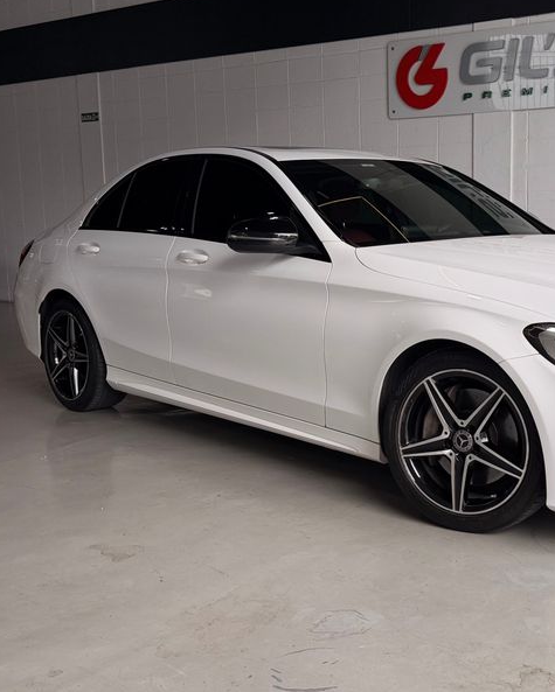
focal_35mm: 32
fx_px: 657
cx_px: 424
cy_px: 340
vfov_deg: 55.6
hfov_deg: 44.1
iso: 80
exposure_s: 1/654
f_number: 1.78
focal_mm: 6.76
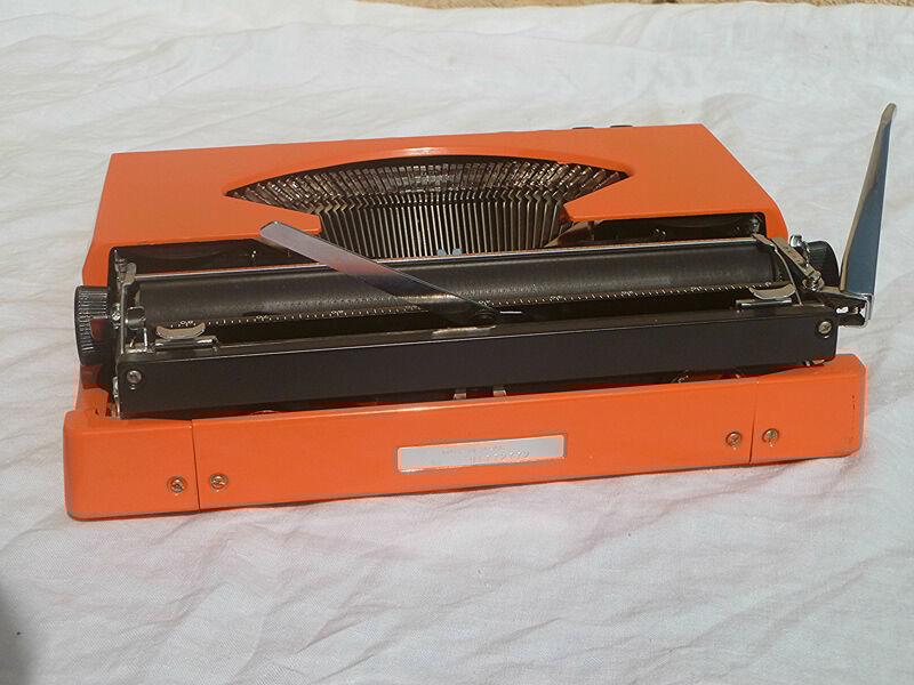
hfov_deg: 38.2
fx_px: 1320
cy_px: 342
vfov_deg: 29.1
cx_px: 457
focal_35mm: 50
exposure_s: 1/500
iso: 200
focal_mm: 9
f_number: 11
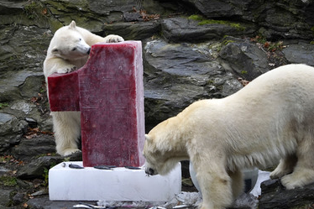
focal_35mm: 241
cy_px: 117
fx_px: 2101
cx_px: 166
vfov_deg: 5.7
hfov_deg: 8.5
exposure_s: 1/800
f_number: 5.6
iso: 1600
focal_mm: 200
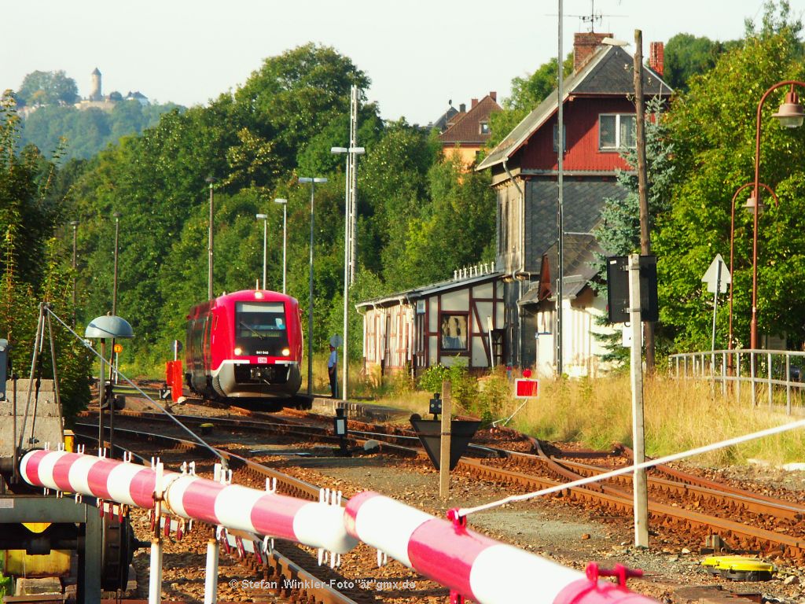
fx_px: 4186
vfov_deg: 8.2
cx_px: 402
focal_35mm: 180
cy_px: 302
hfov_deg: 11.0
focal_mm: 46
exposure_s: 1/400
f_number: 6.3
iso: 200
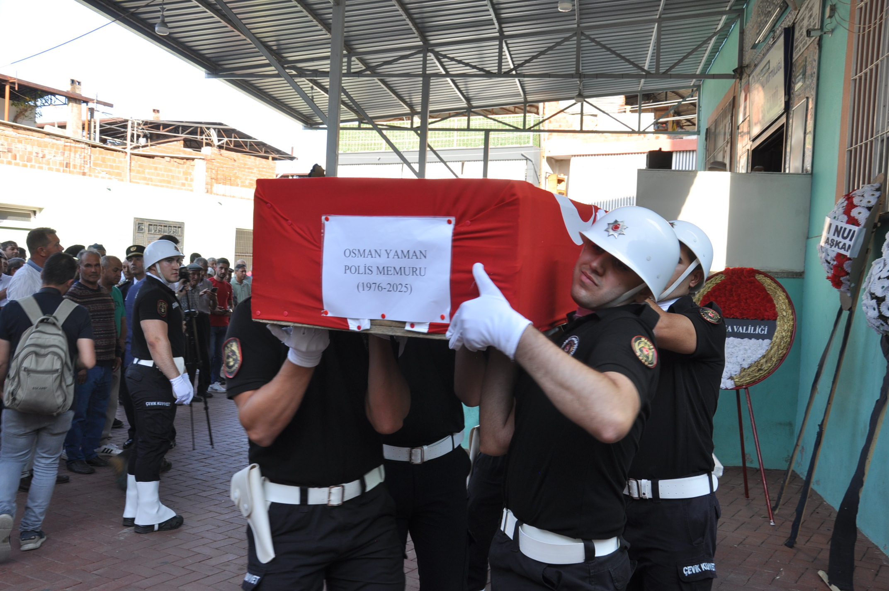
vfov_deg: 36.8
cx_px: 444
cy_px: 296
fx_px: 888
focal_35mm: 36
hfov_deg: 53.2
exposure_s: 1/60
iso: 200
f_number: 8
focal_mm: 24
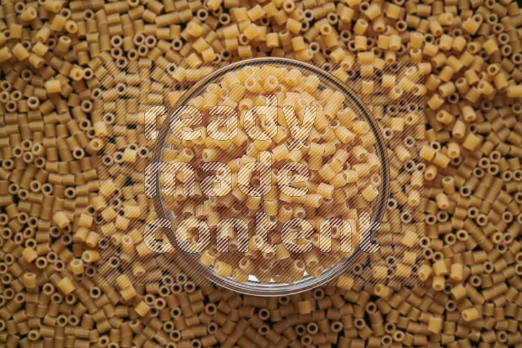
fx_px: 725
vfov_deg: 27.0
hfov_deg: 39.6
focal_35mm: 50
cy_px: 174
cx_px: 261
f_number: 8
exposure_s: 1/100
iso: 160
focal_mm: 50
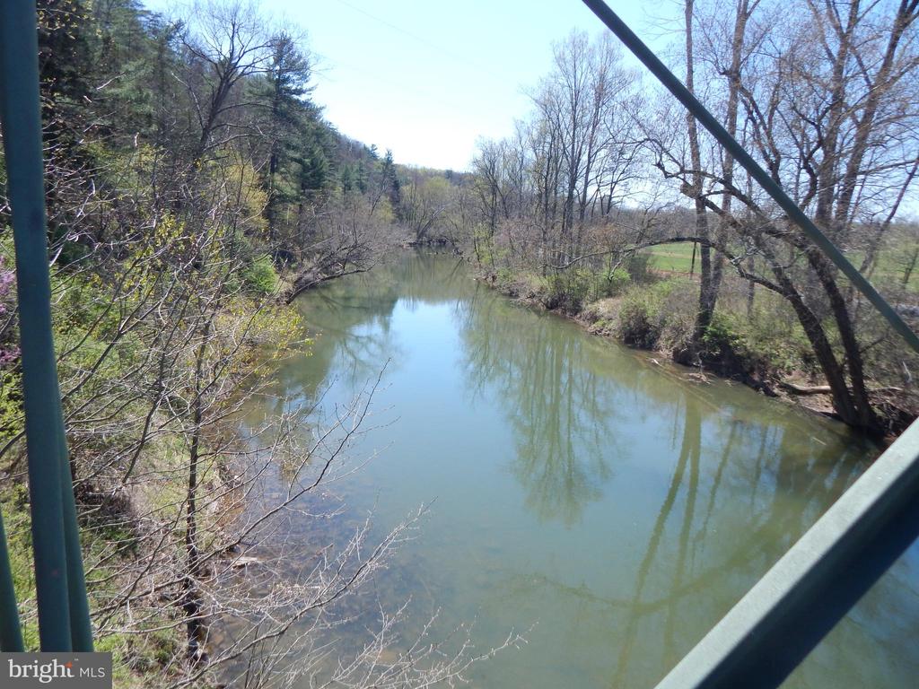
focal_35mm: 22
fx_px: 584
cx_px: 460
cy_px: 344
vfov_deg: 61.1
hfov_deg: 76.4
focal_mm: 4
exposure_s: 1/800
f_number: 3
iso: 125
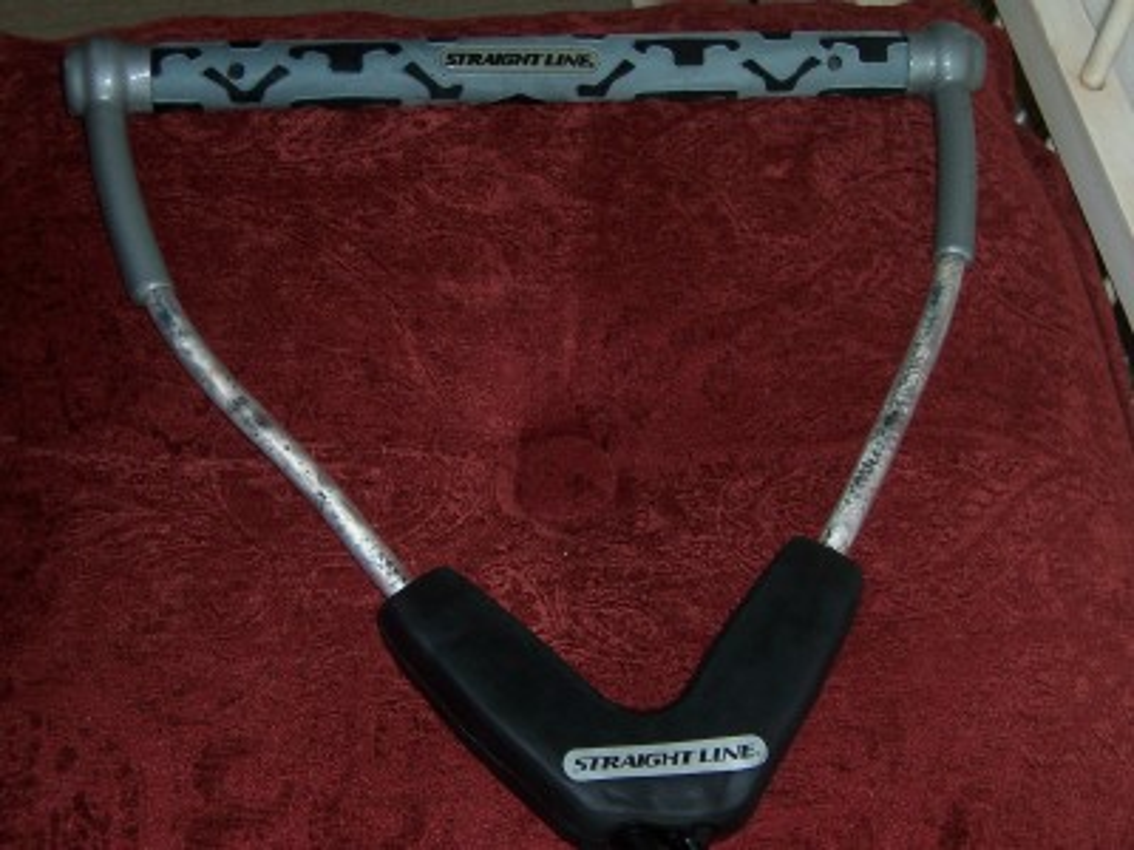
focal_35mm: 60
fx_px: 1966
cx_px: 567
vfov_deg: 24.4
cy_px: 425
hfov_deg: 32.2
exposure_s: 1/90
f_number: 4
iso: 80
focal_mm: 10
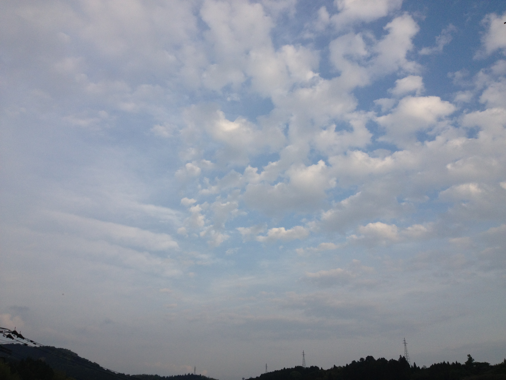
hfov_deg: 52.6
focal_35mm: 35
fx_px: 512
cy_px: 190
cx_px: 253
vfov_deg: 40.7
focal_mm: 4.28
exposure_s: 1/1493
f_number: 2.4
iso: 64
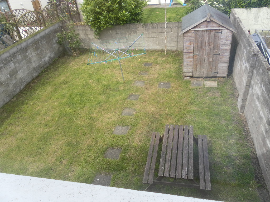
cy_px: 101
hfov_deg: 63.4
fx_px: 218
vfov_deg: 49.7
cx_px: 135
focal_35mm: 28
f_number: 3.2
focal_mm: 4.9
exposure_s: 1/320
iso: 80
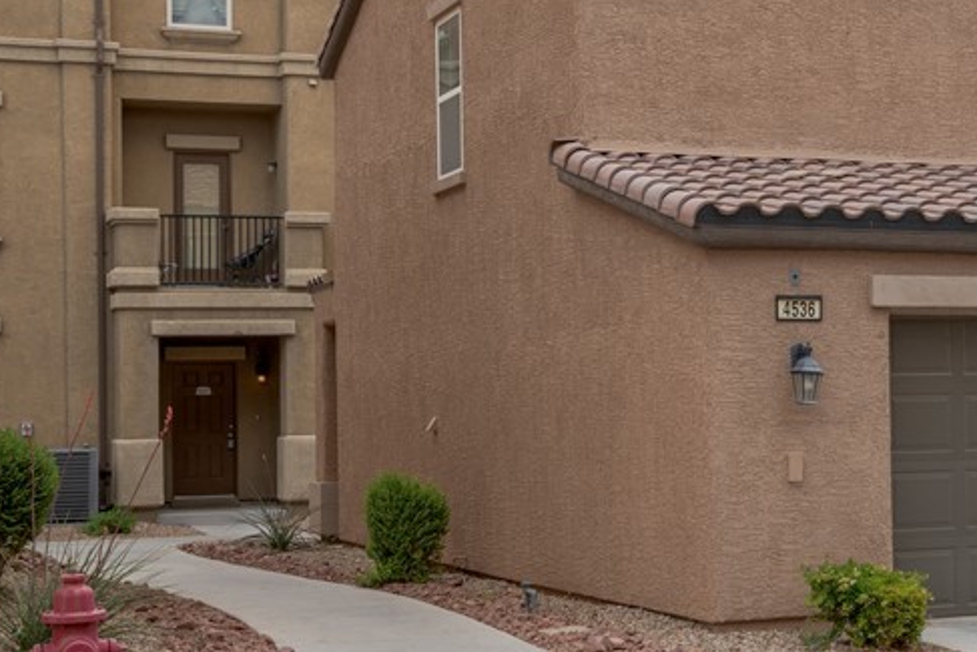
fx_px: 2117
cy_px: 321
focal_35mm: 78
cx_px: 931
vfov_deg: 17.5
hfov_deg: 25.0
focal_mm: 35
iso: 100
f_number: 9
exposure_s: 1/160
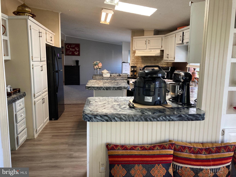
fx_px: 191
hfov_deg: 63.4
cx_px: 118
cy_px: 88
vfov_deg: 49.7
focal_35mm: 28
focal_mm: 3.99
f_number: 1.8
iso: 100
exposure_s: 1/60
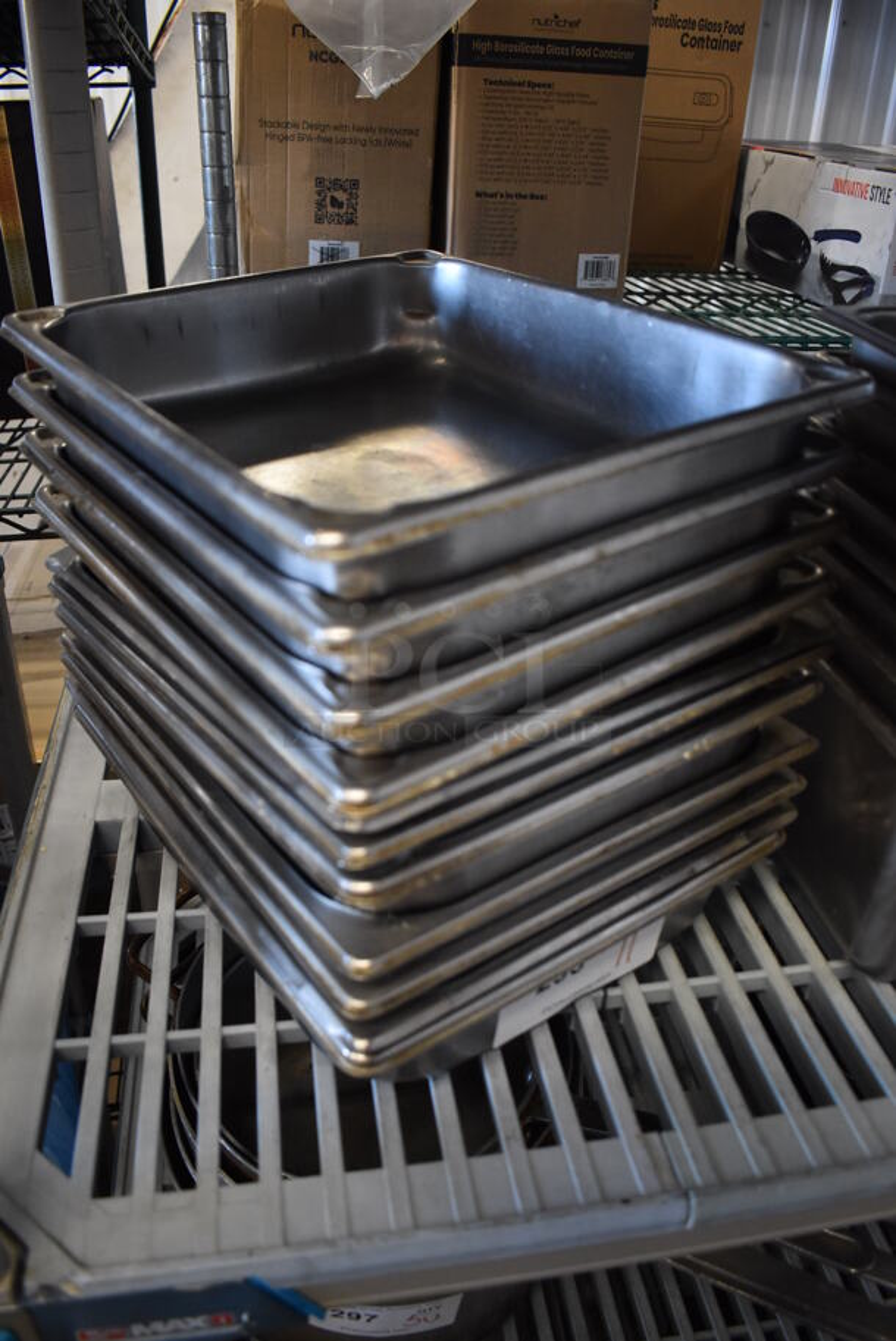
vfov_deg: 67.3
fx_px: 1006
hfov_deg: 48.0
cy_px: 670
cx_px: 448
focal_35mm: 27
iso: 2000
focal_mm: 18
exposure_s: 1/125
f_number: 3.5
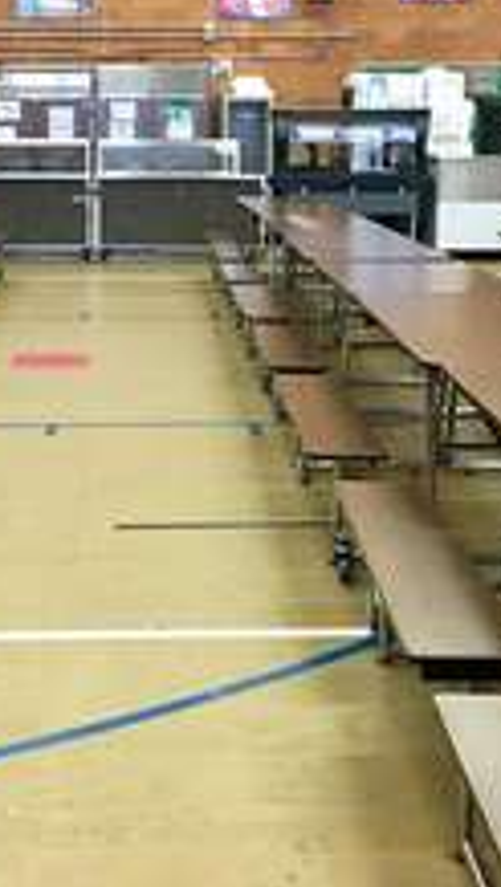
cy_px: 297
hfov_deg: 20.7
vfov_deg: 35.6
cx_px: 171
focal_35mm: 58
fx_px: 1367
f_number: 2.2
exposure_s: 1/15
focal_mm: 4.15
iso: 100
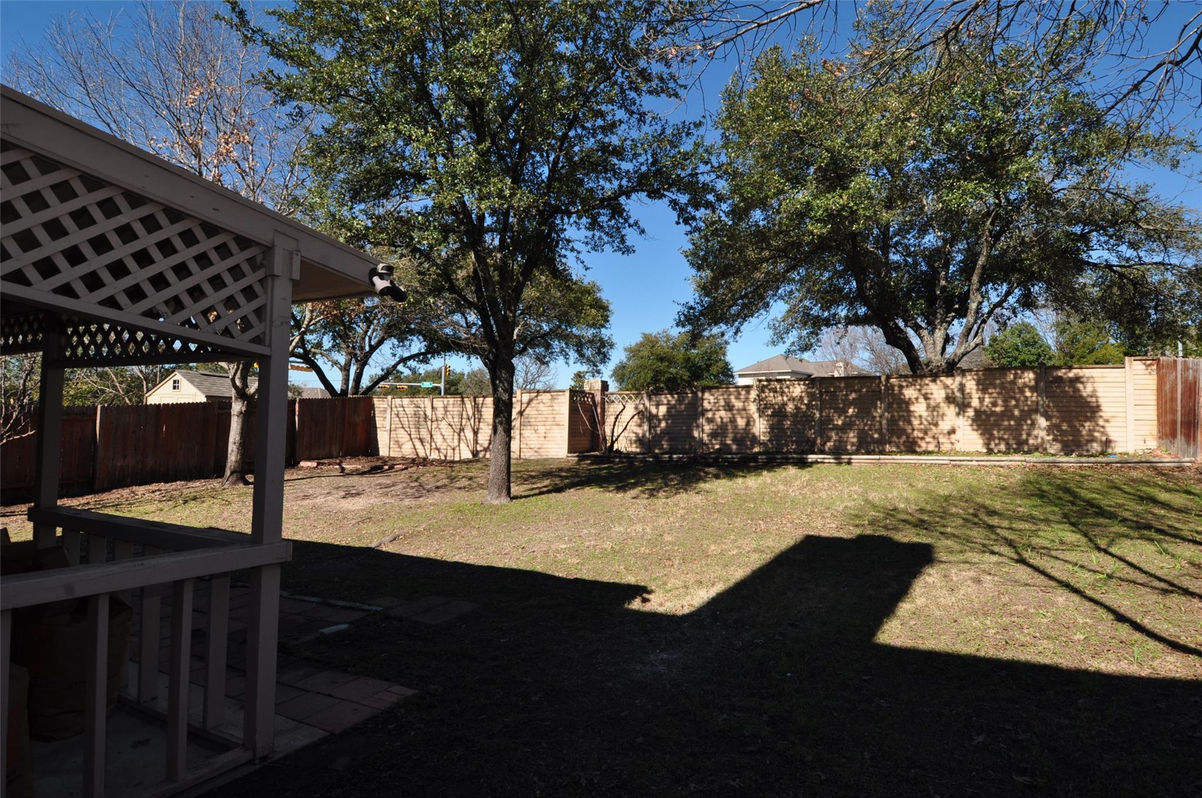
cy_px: 399
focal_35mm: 18
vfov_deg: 67.2
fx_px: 600
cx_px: 601
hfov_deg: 90.1
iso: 200
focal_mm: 12
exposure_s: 1/200
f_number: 13
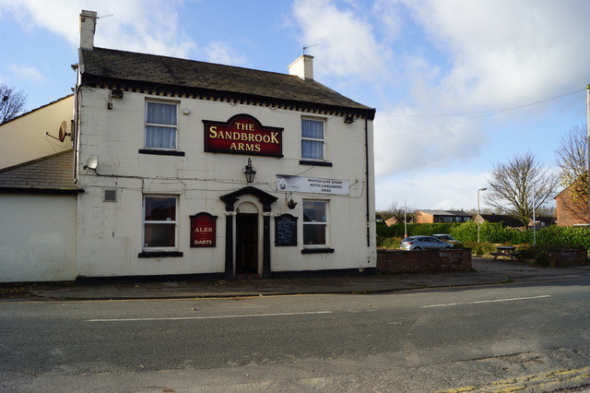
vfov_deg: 47.9
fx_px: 442
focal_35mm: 27
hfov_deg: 67.4
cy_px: 196
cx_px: 295
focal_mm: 18
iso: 100
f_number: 11
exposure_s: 1/100
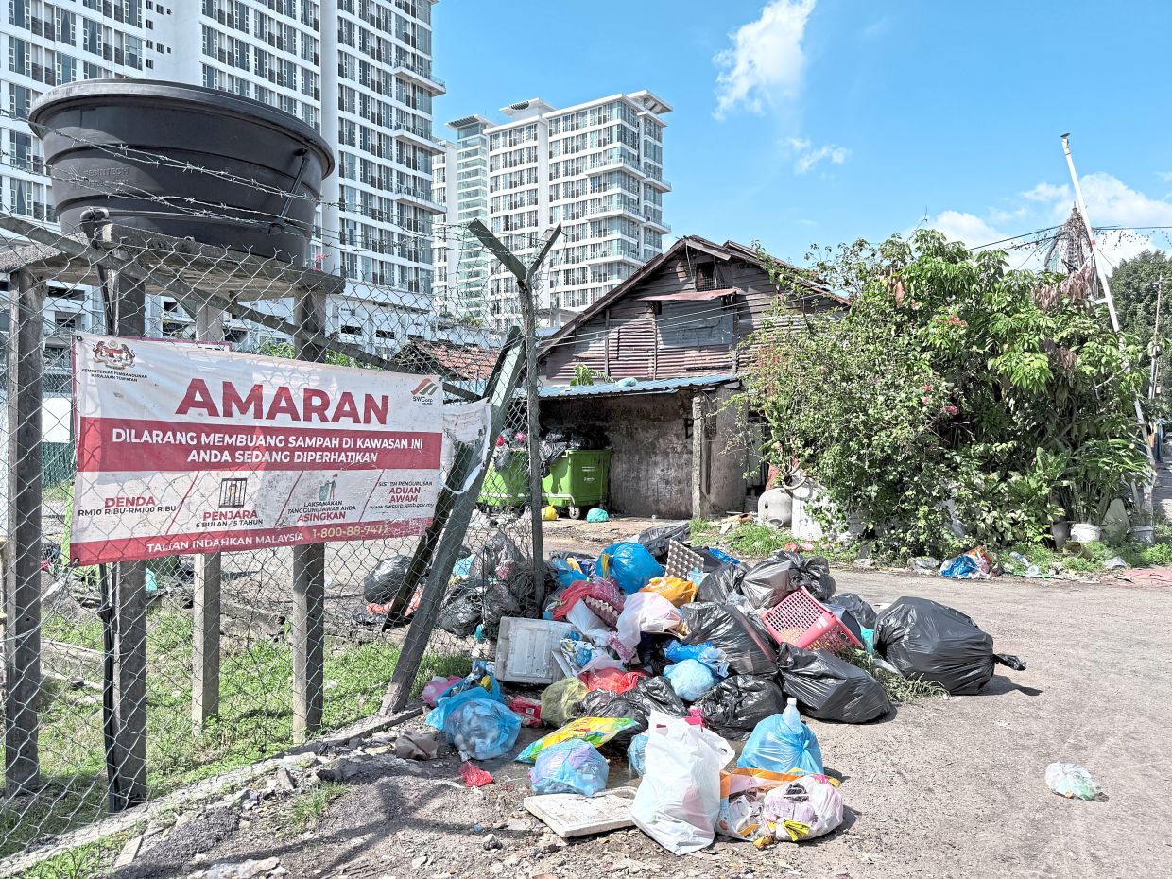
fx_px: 813
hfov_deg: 71.6
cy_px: 440
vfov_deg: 56.8
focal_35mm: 24
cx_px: 586
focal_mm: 6.76
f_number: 1.78
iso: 80
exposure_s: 1/3021
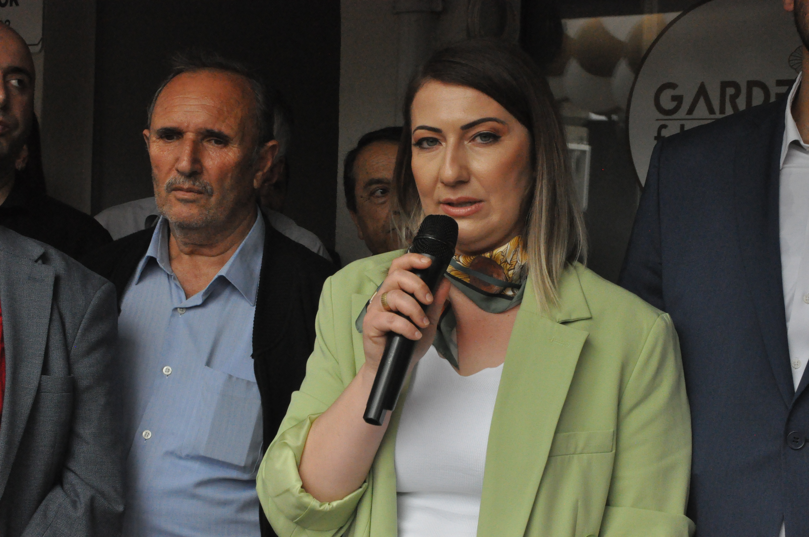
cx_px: 404
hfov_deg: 29.3
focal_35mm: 69
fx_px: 1549
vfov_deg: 19.7
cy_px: 268
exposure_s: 1/640
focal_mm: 46
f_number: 13
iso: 3200
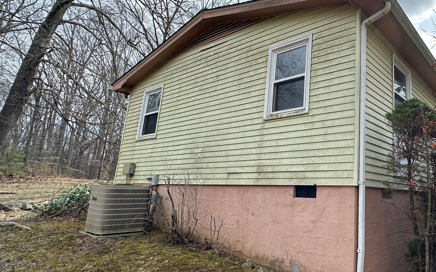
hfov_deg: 66.7
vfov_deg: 49.3
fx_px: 297
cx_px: 341
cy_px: 136
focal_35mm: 25
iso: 40
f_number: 2.2
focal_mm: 2.22
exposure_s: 1/1247
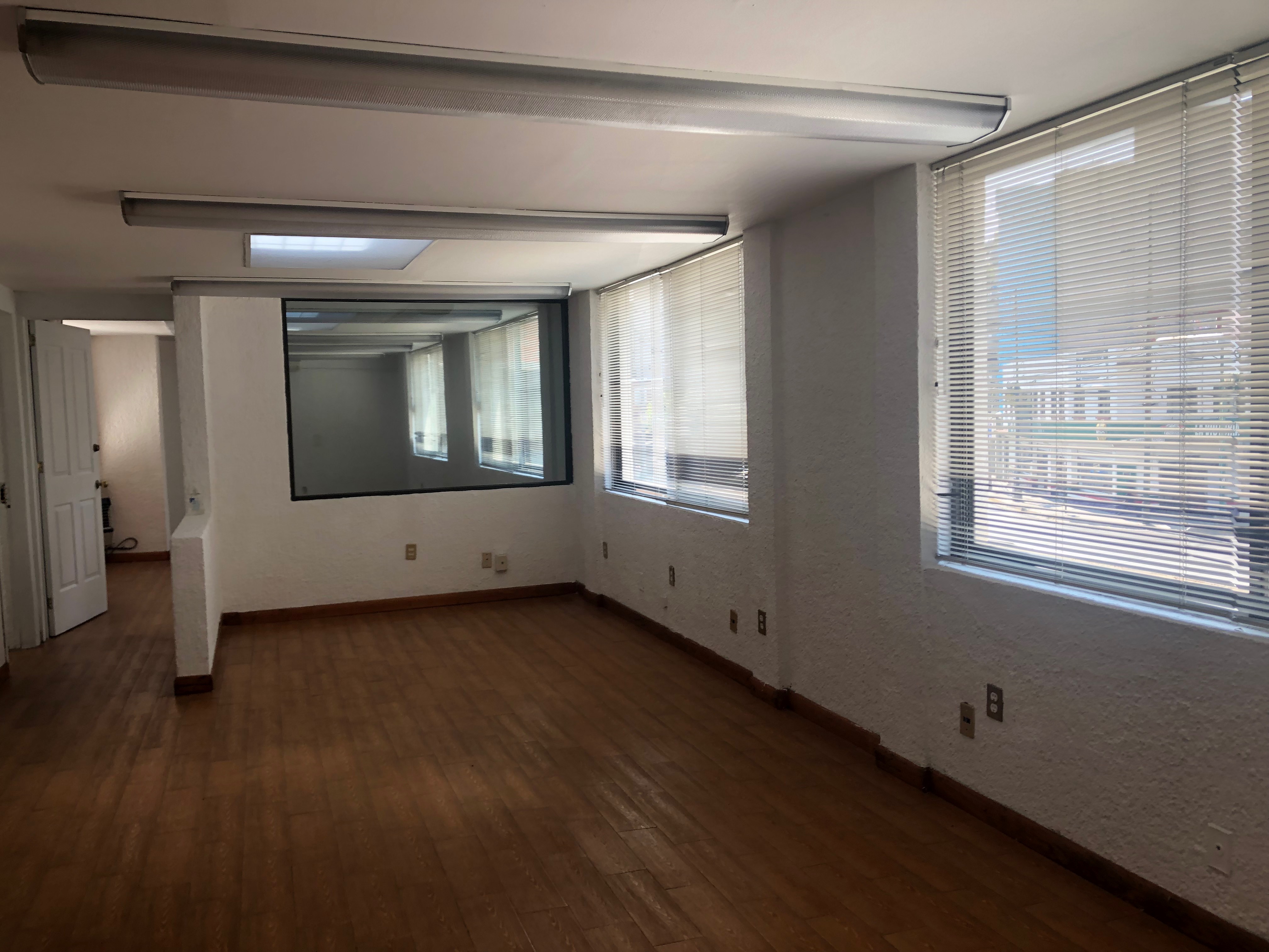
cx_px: 634
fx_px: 1026
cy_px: 476
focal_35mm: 28
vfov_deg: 49.7
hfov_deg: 63.4
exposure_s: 1/120
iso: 32
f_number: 1.8
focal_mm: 3.99
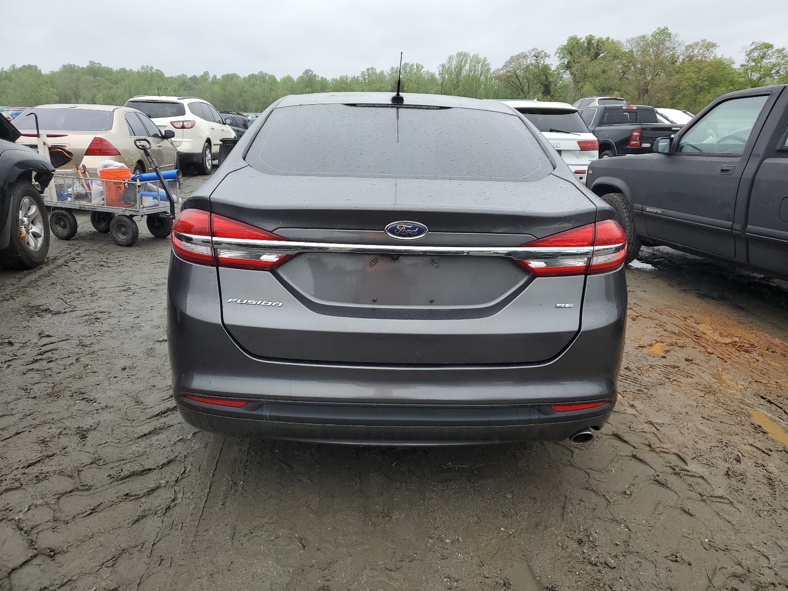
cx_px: 394
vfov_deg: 53.1
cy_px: 296
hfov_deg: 67.3
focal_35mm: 26
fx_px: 592
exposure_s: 1/588
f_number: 1.5
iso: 50
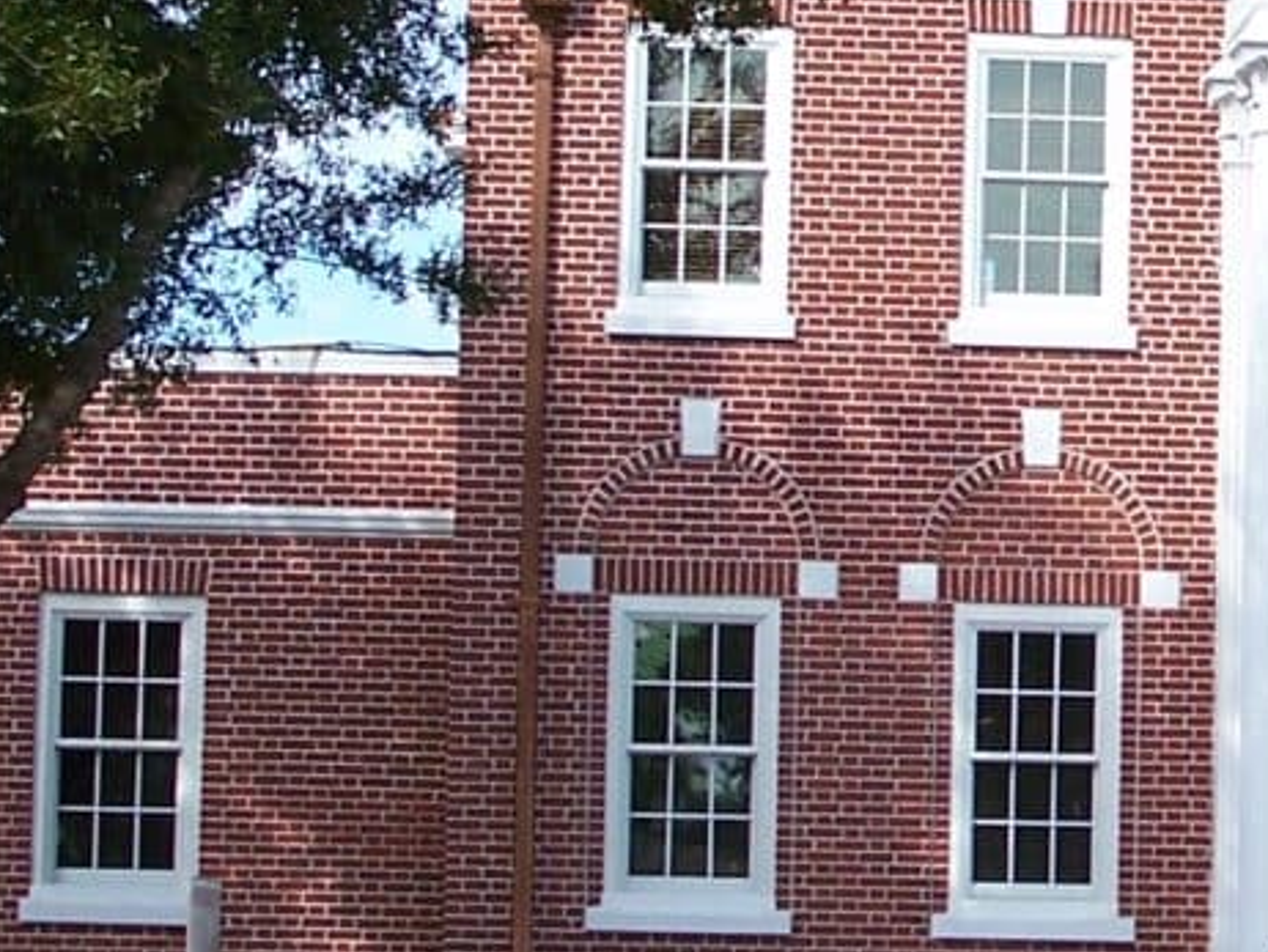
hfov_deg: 11.9
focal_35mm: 164
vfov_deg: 9.1
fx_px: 6011
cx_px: 1394
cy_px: 450
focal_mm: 7.8
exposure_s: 1/500
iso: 64
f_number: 2.8
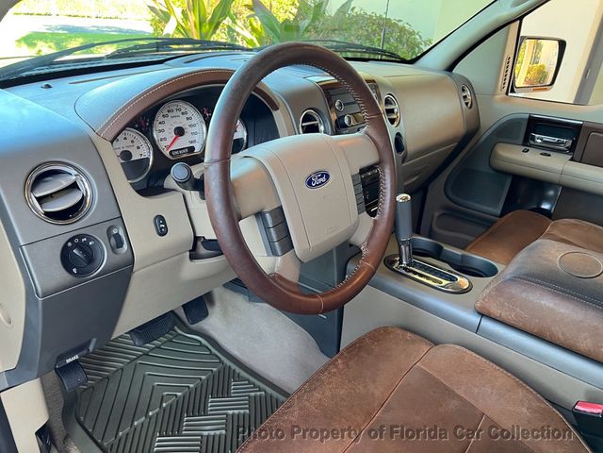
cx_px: 302
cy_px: 226
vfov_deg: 53.1
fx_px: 453
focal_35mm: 26
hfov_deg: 67.3
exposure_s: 1/93
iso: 125
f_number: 1.5
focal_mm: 5.7
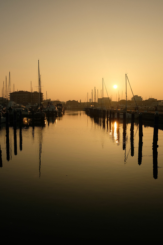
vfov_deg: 54.4
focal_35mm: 35
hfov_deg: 37.9
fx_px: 238
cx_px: 82
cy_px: 122
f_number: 7.1
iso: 400
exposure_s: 1/1400
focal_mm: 23.5
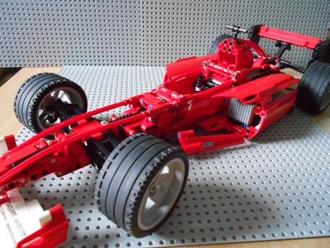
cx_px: 165
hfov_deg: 67.3
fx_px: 248
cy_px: 124
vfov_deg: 53.1
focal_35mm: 26
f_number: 3.2
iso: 800
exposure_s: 1/10
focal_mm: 4.6
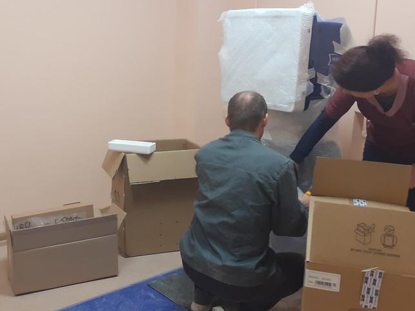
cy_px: 132
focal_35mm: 43
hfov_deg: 43.1
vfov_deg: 33.5
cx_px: 129
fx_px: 515
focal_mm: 3.6
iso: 125
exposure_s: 1/50
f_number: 1.9
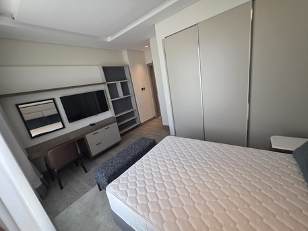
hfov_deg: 106.2
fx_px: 116
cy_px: 116
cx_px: 154
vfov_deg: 89.9
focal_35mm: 13
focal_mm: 2.2
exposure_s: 1/100
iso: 200
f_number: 1.9
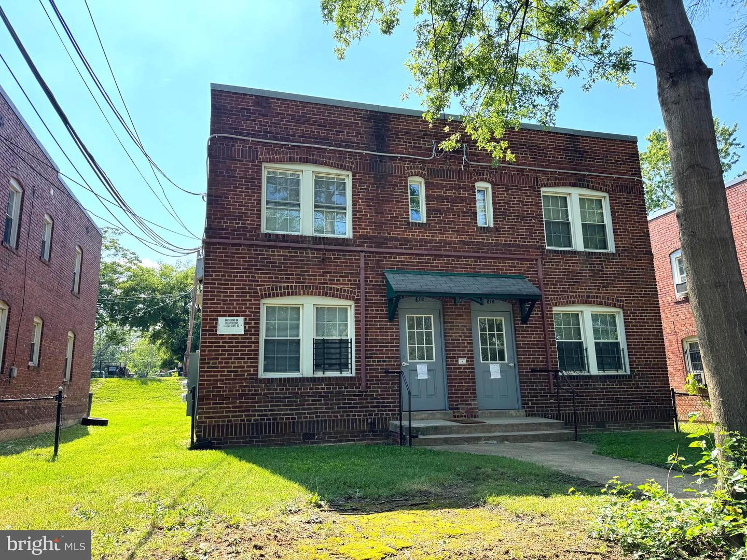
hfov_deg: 71.6
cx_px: 374
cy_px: 280
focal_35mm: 24
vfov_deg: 56.8
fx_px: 518
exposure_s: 1/1524
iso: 80
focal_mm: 6.76
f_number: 1.78
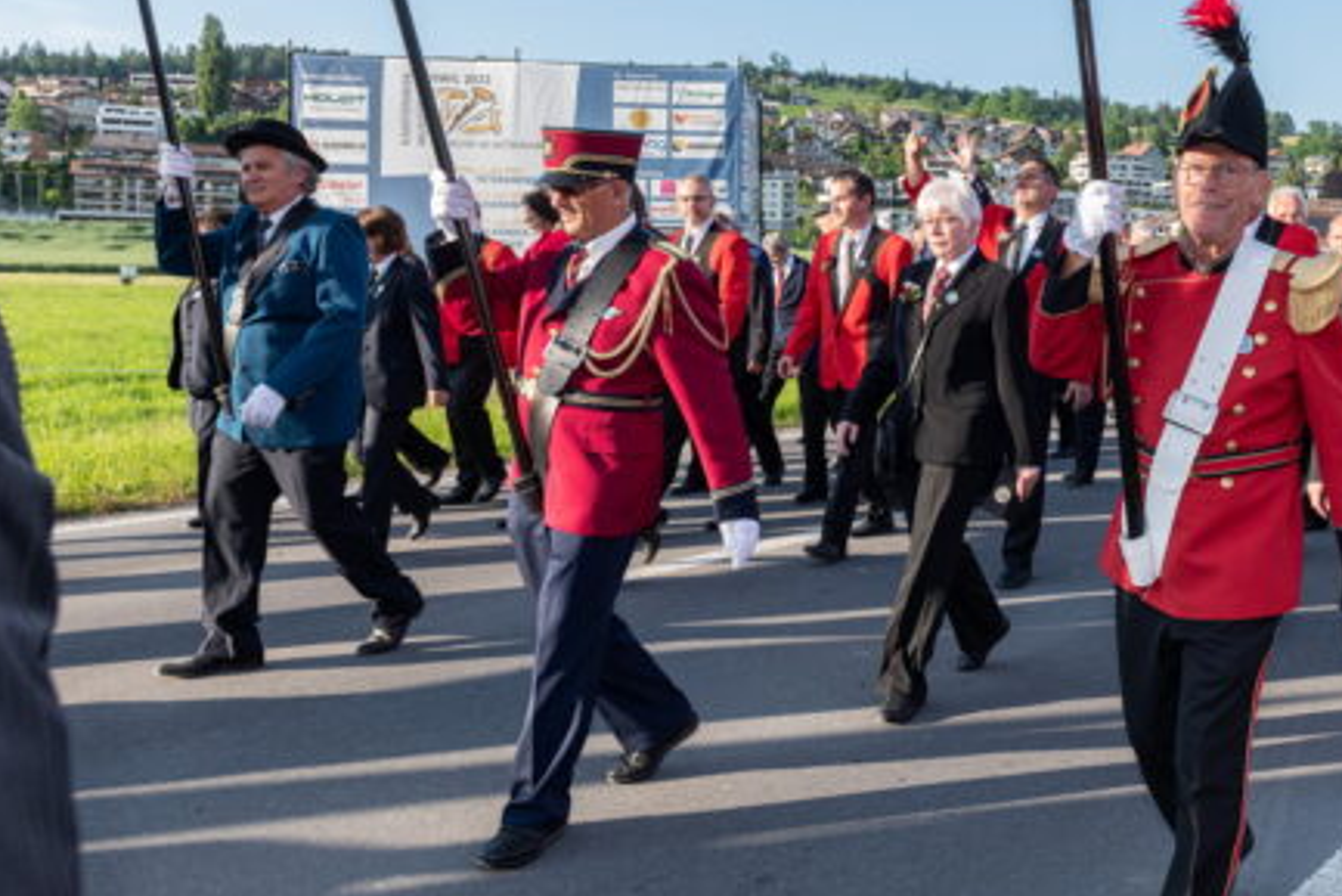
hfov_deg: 51.3
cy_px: 380
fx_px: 1342
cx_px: 976
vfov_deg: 36.8
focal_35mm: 36
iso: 250
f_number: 8
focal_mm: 24
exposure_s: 1/180
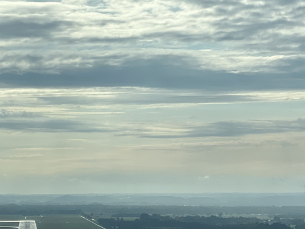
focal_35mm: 157
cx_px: 14
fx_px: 1384
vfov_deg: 9.5
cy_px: 155
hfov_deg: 12.5
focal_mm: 9
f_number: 2.8
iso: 32
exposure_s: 1/2421
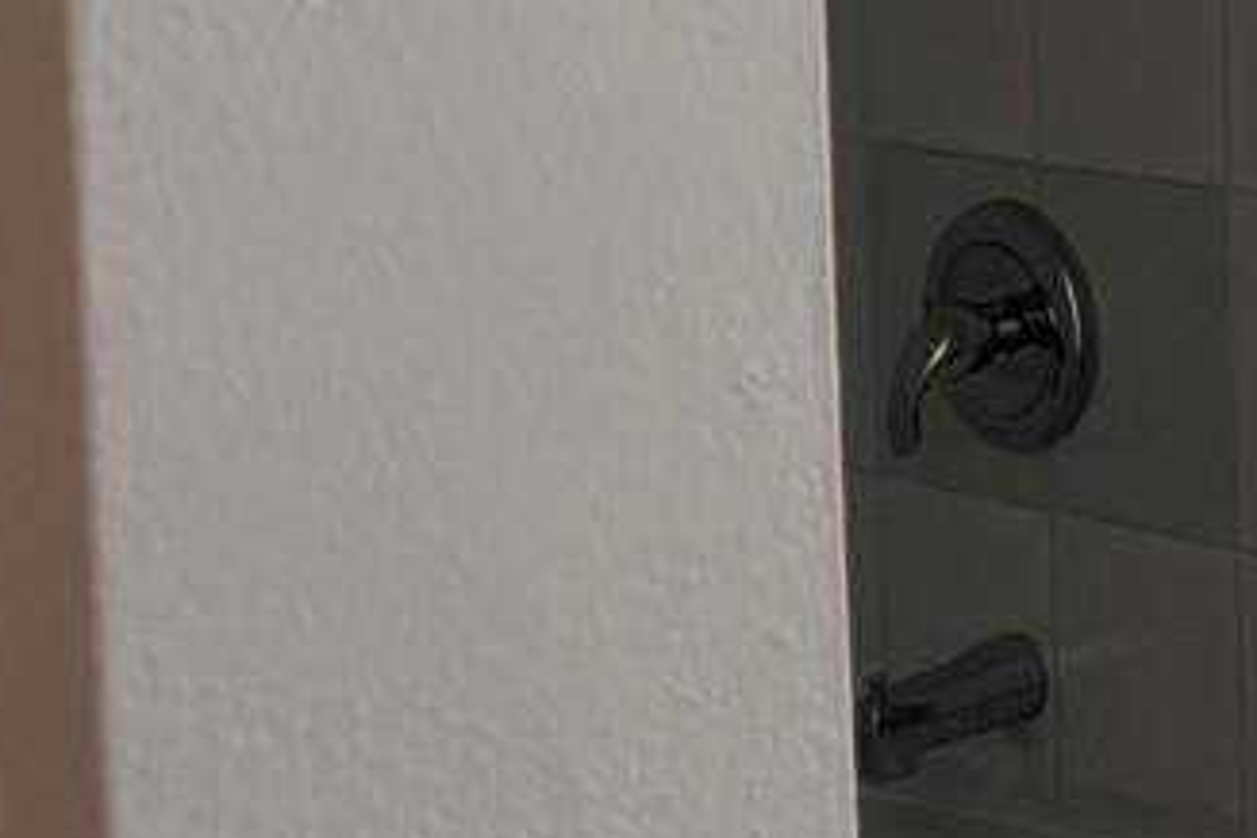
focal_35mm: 122
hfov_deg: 13.9
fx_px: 4260
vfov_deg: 10.8
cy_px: -461
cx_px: 2587
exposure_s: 1/214
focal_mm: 6.76
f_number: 1.78
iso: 80
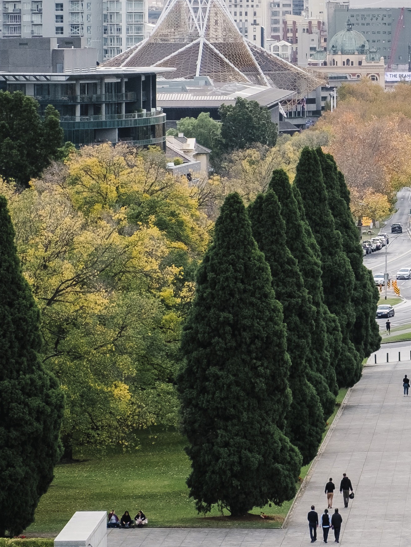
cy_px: 64
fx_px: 3783
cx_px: 437
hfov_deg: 6.2
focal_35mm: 239
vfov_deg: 8.3
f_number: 8
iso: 200
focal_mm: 48.5
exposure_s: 1/280
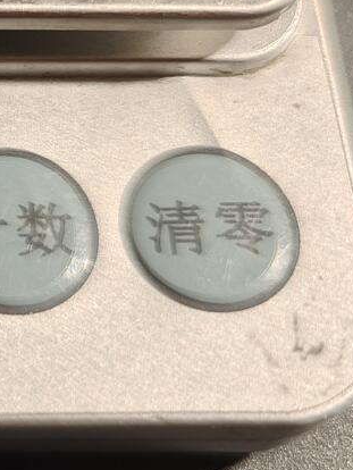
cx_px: -381
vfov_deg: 19.4
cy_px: 82
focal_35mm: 100
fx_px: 1358
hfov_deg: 12.7
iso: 250
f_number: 1.6
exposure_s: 1/180
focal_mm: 6.06
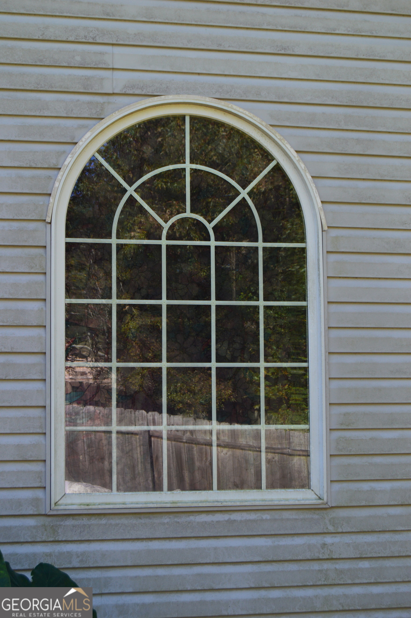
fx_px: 1158
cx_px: 206
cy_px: 309
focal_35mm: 68
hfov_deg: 20.1
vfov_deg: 29.9
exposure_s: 1/160
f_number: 9
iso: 400
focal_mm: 45
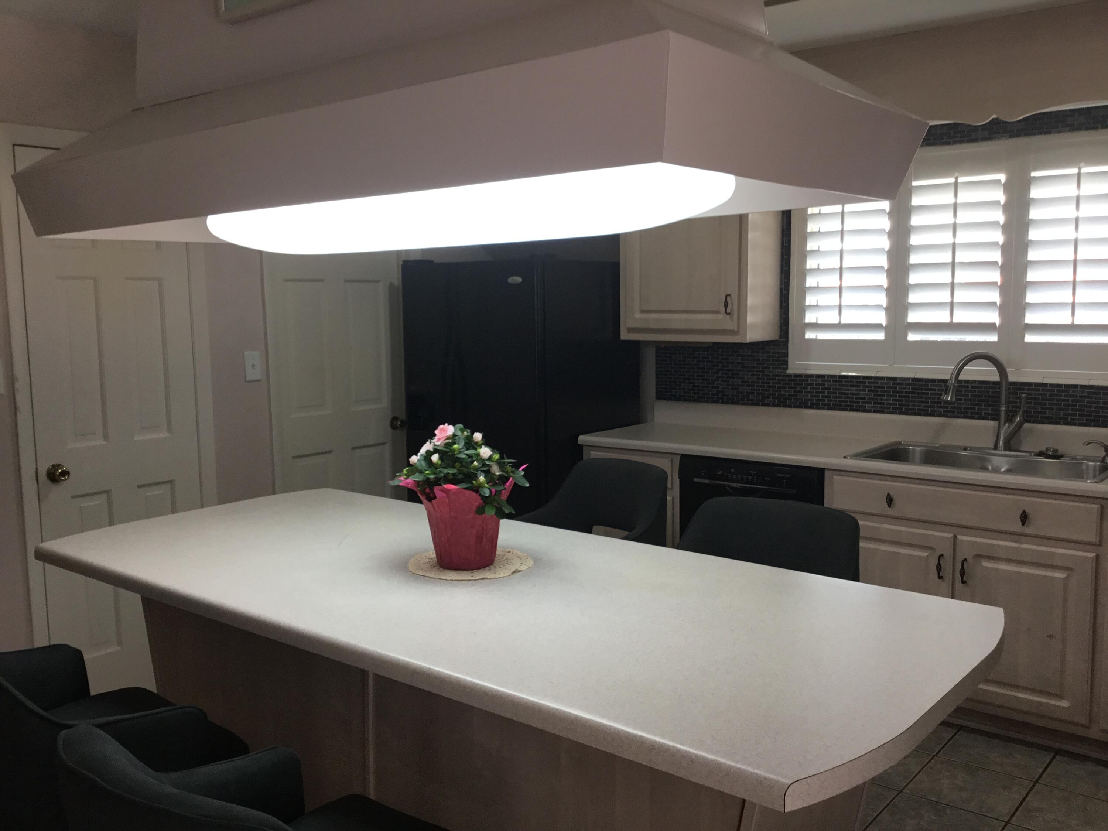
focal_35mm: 31
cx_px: 554
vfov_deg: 45.4
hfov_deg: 58.4
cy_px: 416
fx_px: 992
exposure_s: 1/30
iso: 50
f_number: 2.4
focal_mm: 3.3
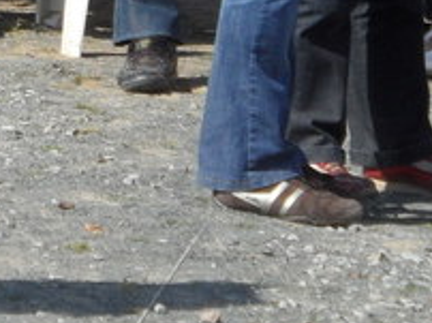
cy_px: -128
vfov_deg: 2.6
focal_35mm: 571
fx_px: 7117
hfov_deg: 3.4
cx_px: -473
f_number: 4.4
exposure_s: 1/500
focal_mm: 20
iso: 80
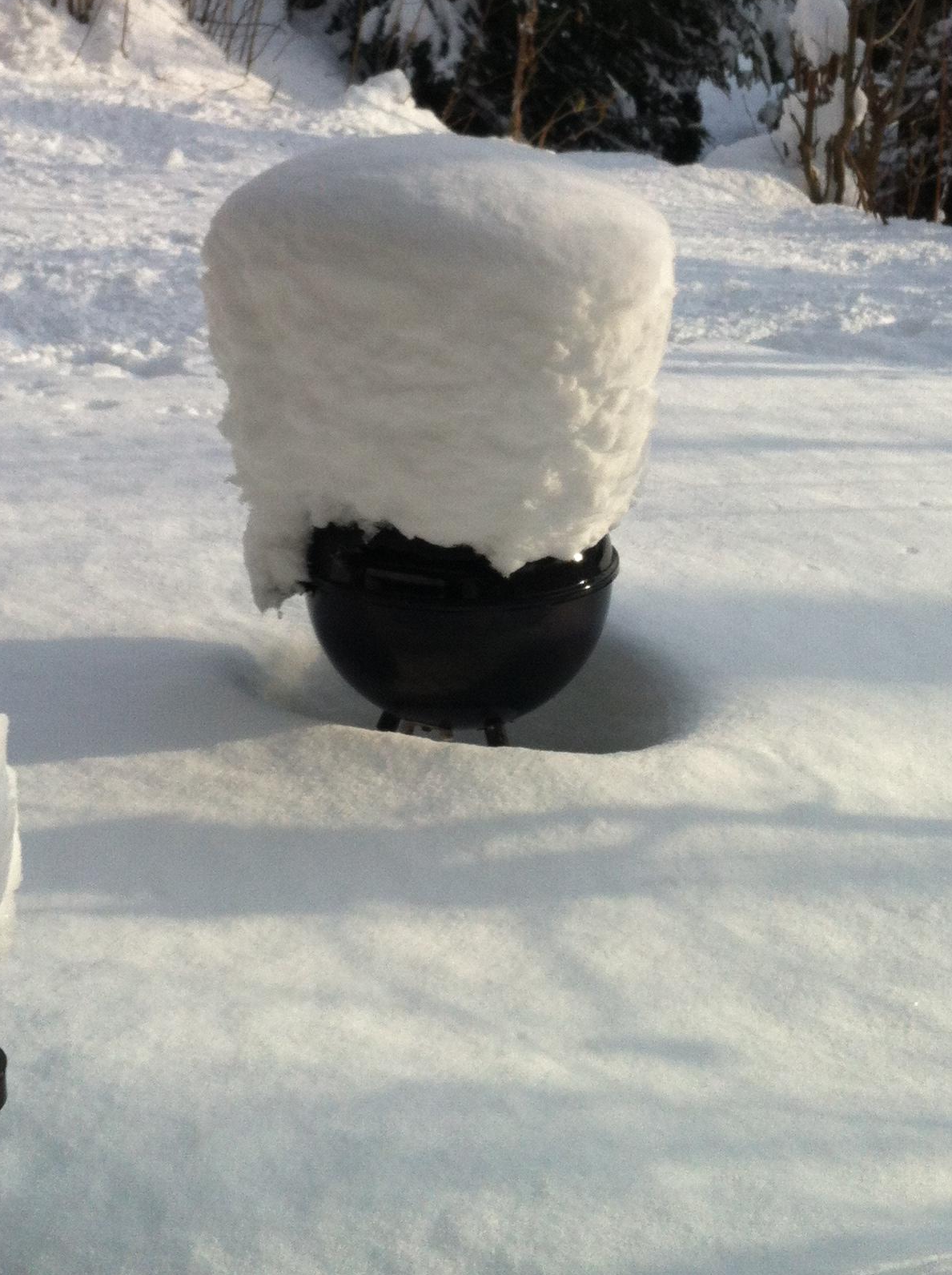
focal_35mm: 57
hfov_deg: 25.6
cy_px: 393
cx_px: 488
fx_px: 2096
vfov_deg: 33.4
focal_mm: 3.85
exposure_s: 1/1160
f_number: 2.8
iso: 80
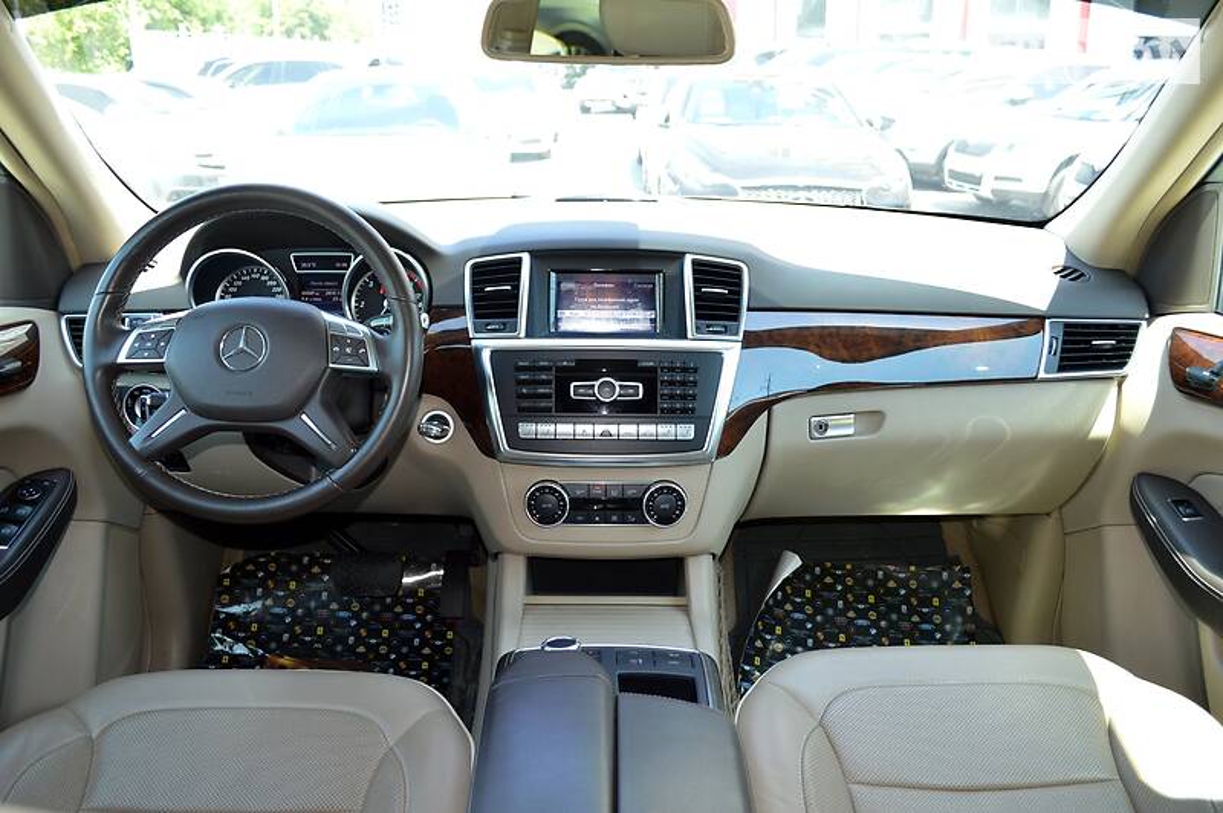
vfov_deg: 47.9
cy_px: 406
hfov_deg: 67.4
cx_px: 612
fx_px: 916
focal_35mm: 27
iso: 360
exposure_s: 1/125
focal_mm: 18
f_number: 4
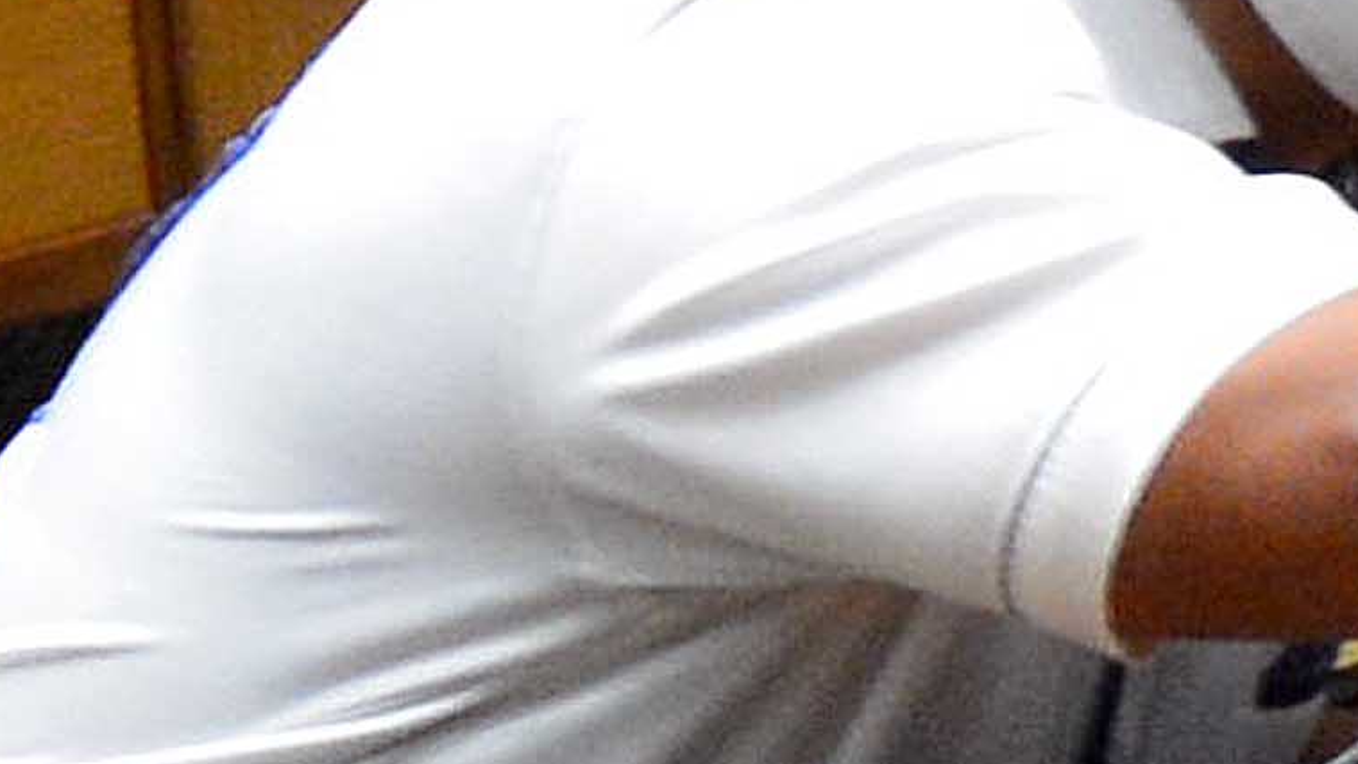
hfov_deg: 1.7
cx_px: 2555
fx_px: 46345
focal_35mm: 1287
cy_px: 2508
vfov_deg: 0.9
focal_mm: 155
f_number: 5.6
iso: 2500
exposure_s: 1/125
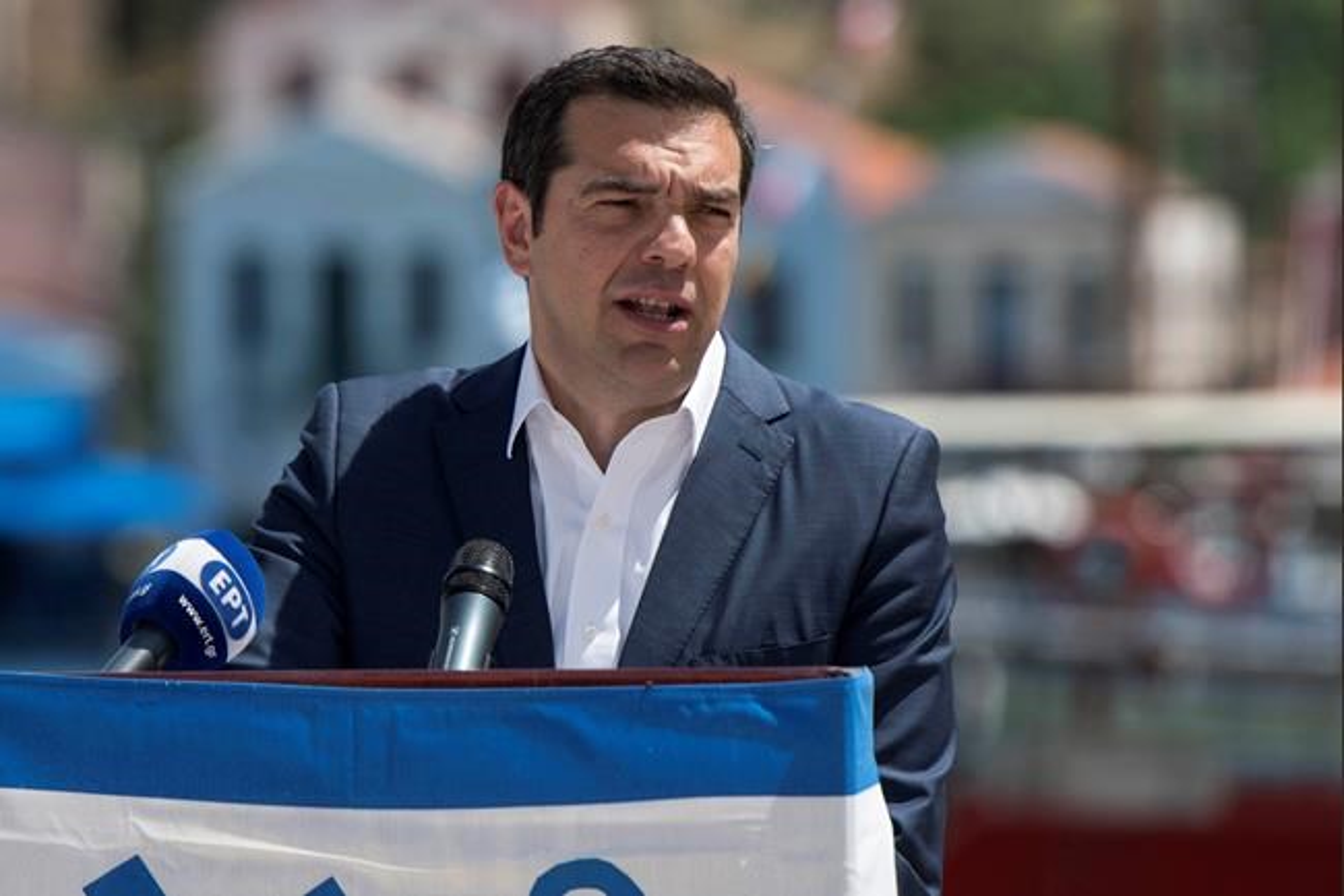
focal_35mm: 278
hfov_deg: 7.4
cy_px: 448
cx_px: 672
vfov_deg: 4.9
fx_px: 10357
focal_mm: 185
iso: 220
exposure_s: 1/3200
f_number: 3.5
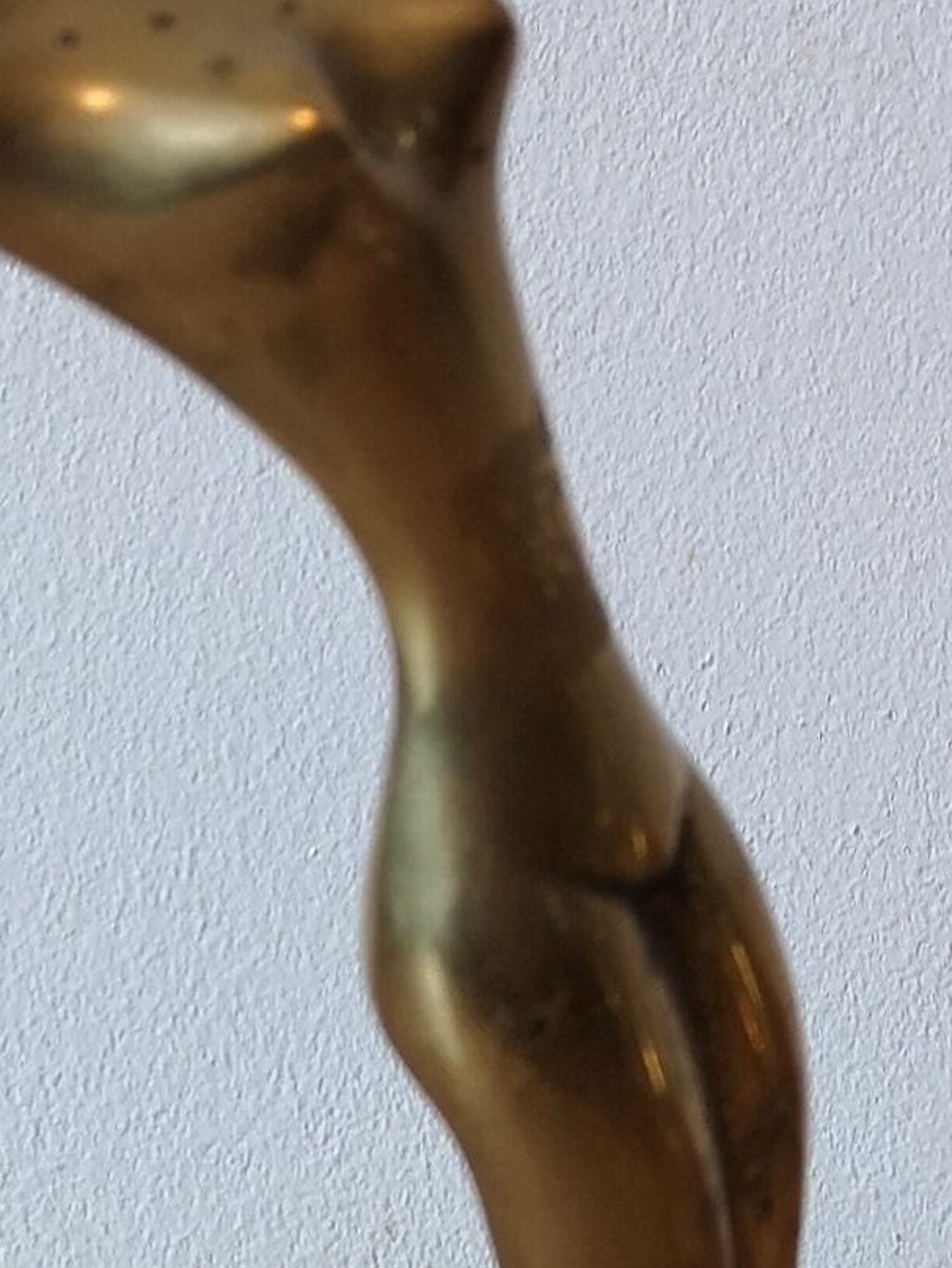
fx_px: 4470
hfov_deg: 12.1
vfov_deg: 16.0
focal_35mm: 122
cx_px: 892
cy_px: 988
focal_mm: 3.95
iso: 200
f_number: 1.8
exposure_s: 1/33.3
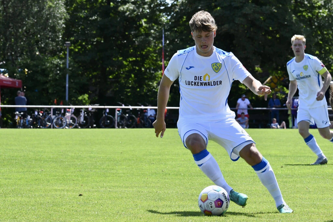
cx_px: 166
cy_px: 111
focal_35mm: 210
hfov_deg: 9.8
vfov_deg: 6.5
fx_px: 1942
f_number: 16
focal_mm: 210
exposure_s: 1/1600
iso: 5000
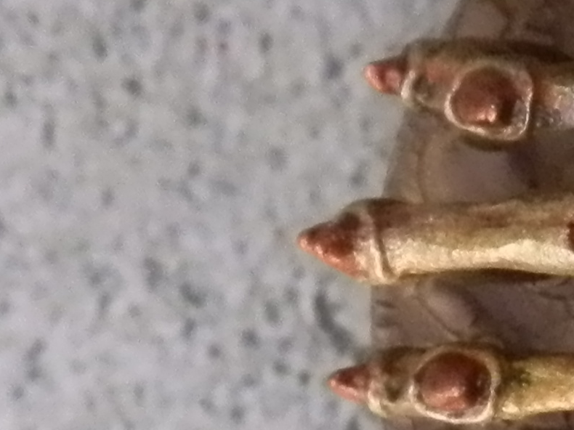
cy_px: 568
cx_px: 981
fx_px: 2520
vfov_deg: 9.6
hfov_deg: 12.1
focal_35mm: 152
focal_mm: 5
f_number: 3.1
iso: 400
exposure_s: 1/100
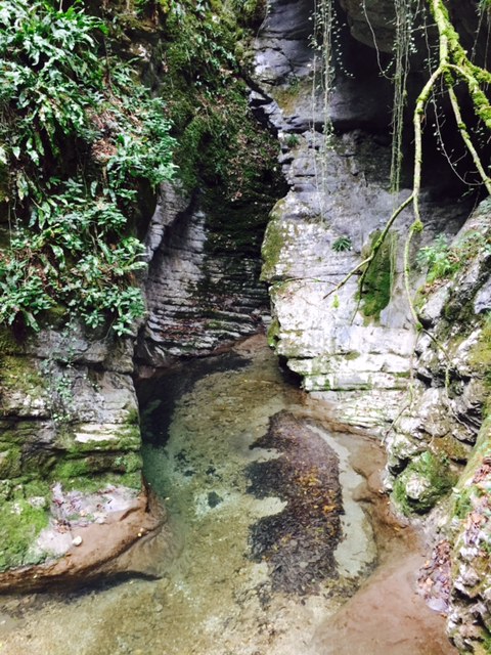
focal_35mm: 29
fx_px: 548
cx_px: 246
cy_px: 328
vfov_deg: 61.7
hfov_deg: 48.2
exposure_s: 1/33
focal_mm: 4.15
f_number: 2.2
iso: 125
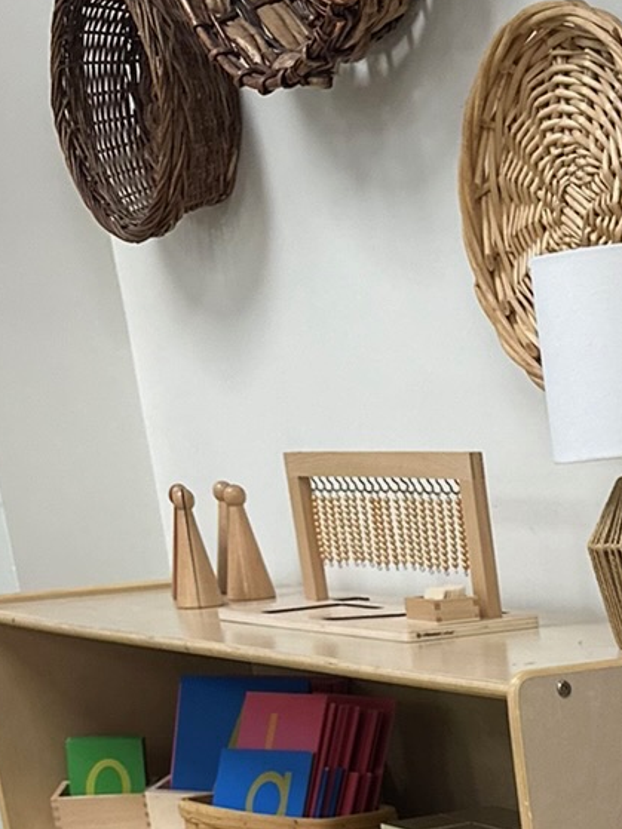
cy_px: 1283
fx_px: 2109
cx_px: 953
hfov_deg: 15.4
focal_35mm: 88
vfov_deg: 19.2
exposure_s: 1/120
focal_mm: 6.86
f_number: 1.78
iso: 160
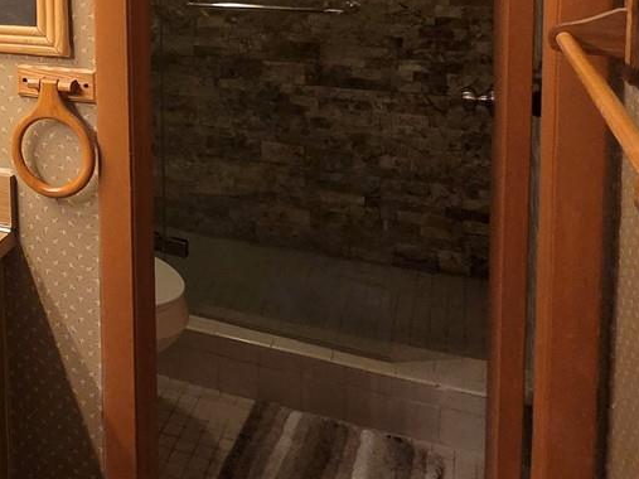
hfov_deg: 40.7
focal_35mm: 41
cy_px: -35
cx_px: 18
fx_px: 757
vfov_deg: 31.5
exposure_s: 1/60
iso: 250
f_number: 2.2
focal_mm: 2.2
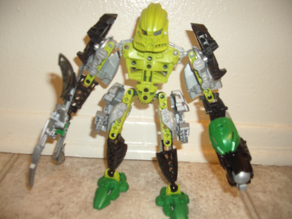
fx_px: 295
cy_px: 110
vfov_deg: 40.7
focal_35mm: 35
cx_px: 146
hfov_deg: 52.6
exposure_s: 1/60
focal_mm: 5.8
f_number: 2.6
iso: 100
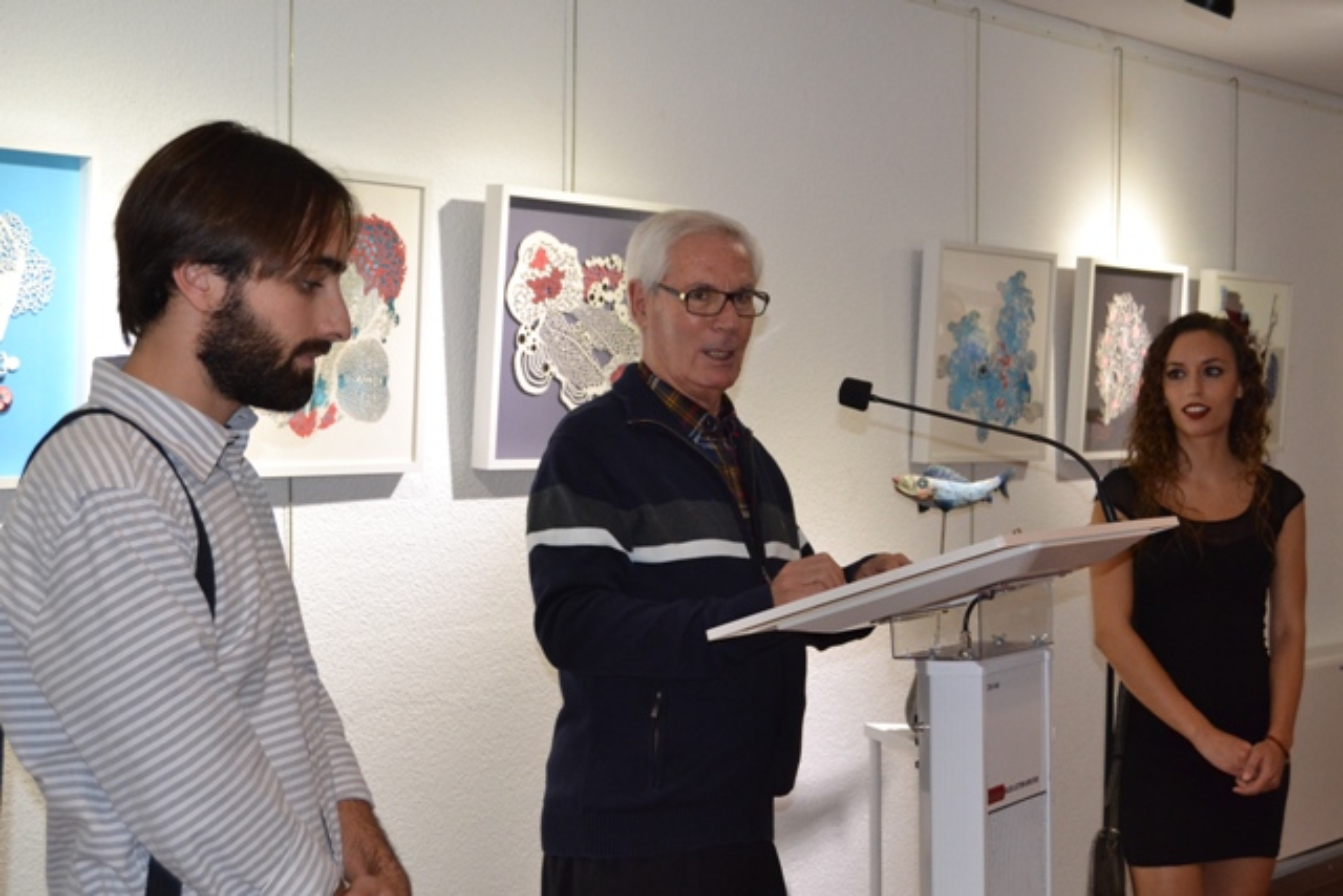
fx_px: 1959
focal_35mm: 52
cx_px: 672
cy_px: 448
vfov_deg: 25.8
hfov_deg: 37.8
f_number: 5.6
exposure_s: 1/125
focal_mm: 35
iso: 1600
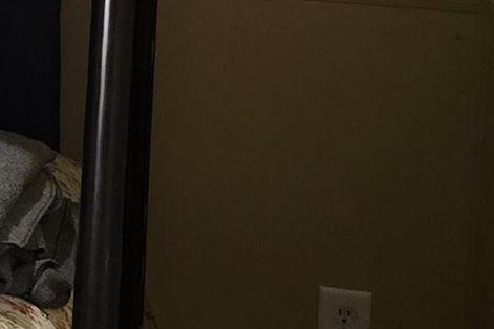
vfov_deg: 8.5
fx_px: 2140
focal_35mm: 156
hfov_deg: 10.8
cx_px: -764
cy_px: -204
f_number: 1.7
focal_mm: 6.3
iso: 800
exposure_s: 1/60
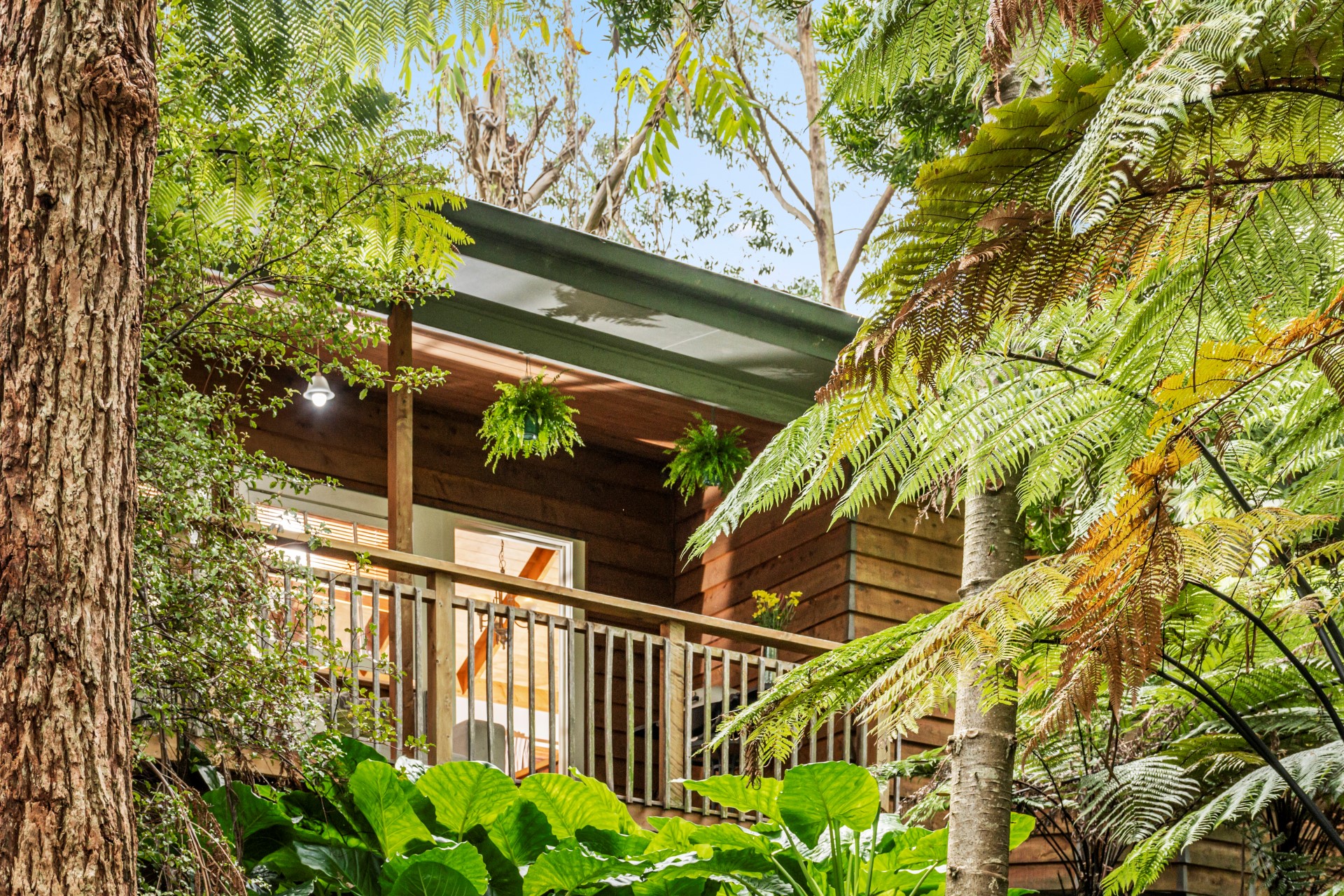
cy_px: 448
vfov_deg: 21.6
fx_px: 2352
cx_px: 672
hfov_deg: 31.9
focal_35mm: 63
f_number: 7.1
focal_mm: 42
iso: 800
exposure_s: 1/160
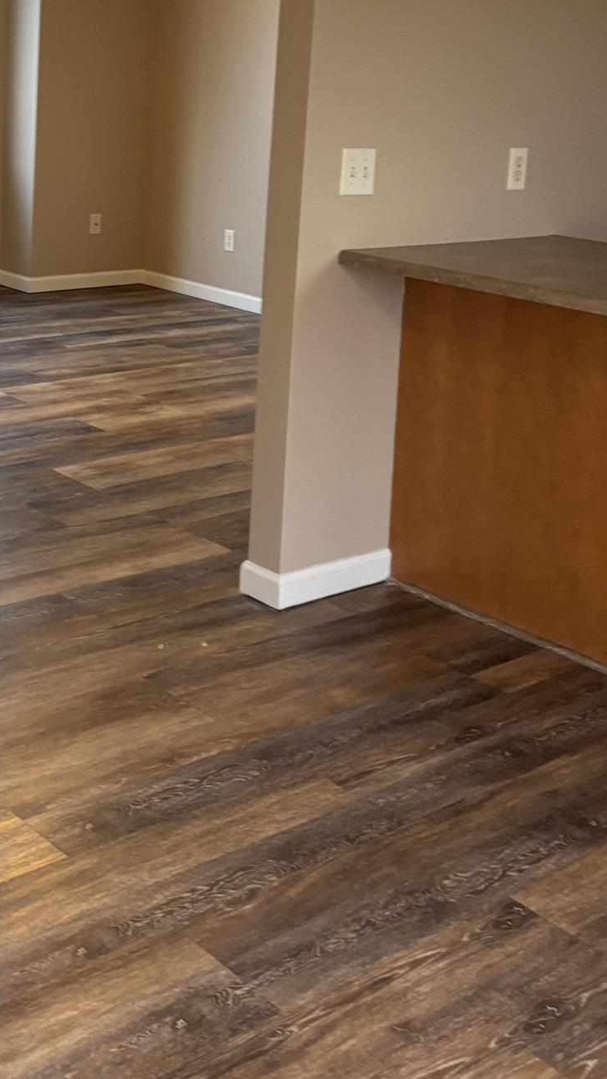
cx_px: 109
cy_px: 236
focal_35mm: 50
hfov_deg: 23.5
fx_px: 1431
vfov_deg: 39.9
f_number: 1.6
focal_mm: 5.96
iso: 200
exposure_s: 1/60
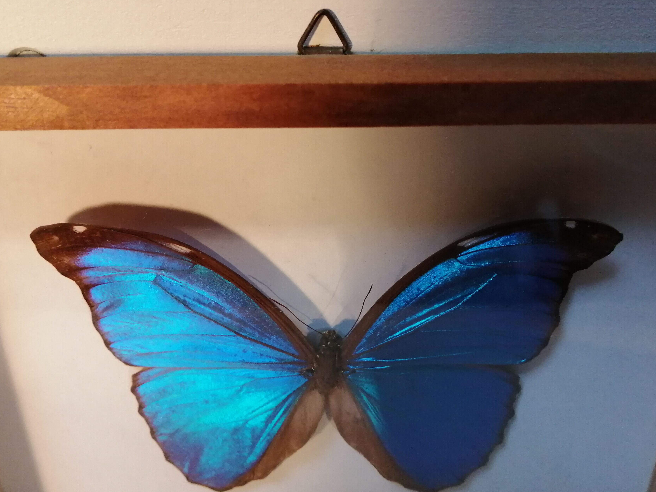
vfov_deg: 44.0
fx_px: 606
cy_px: 210
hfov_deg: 56.8
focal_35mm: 32
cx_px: 331
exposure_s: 1/100
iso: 250
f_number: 1.8
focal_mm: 3.46
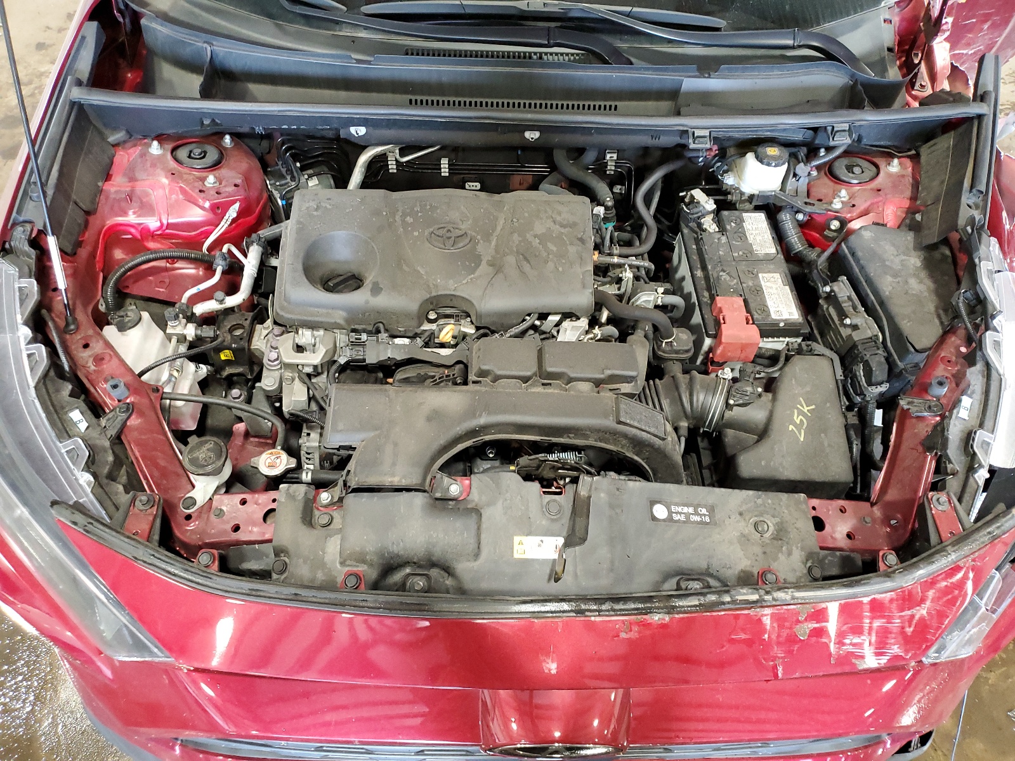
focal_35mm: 26
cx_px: 508
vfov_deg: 53.1
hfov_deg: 67.3
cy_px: 380
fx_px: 762
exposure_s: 1/40
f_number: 1.5
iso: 301
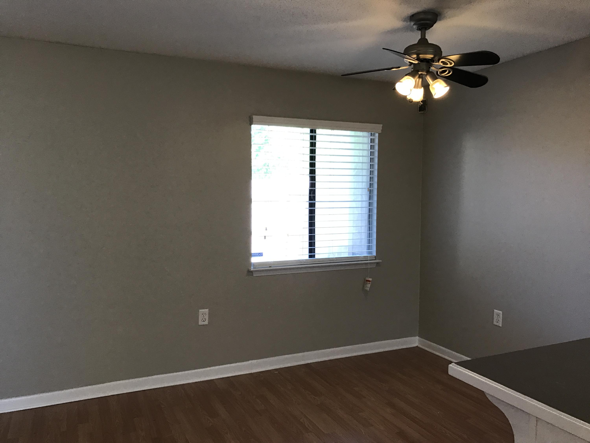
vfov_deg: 49.7
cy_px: 222
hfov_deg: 63.4
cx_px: 295
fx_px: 477
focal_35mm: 28
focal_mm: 3.99
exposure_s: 1/30
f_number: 1.8
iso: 32
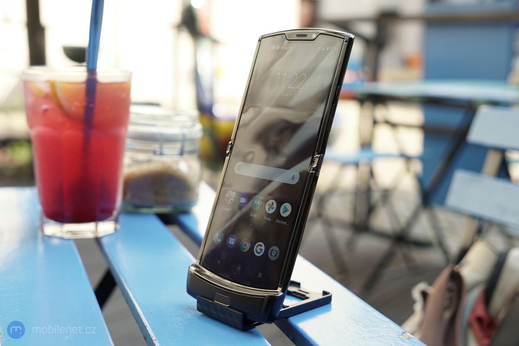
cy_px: 173
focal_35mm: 36
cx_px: 260
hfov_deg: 53.1
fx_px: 519
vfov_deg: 36.9
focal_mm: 36
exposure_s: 1/160
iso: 125
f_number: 4.5
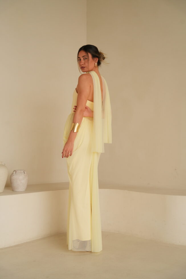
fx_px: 354
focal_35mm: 46
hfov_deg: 29.4
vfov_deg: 43.0
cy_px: 140
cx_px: 93
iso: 640
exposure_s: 1/125
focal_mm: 45.7
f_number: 5
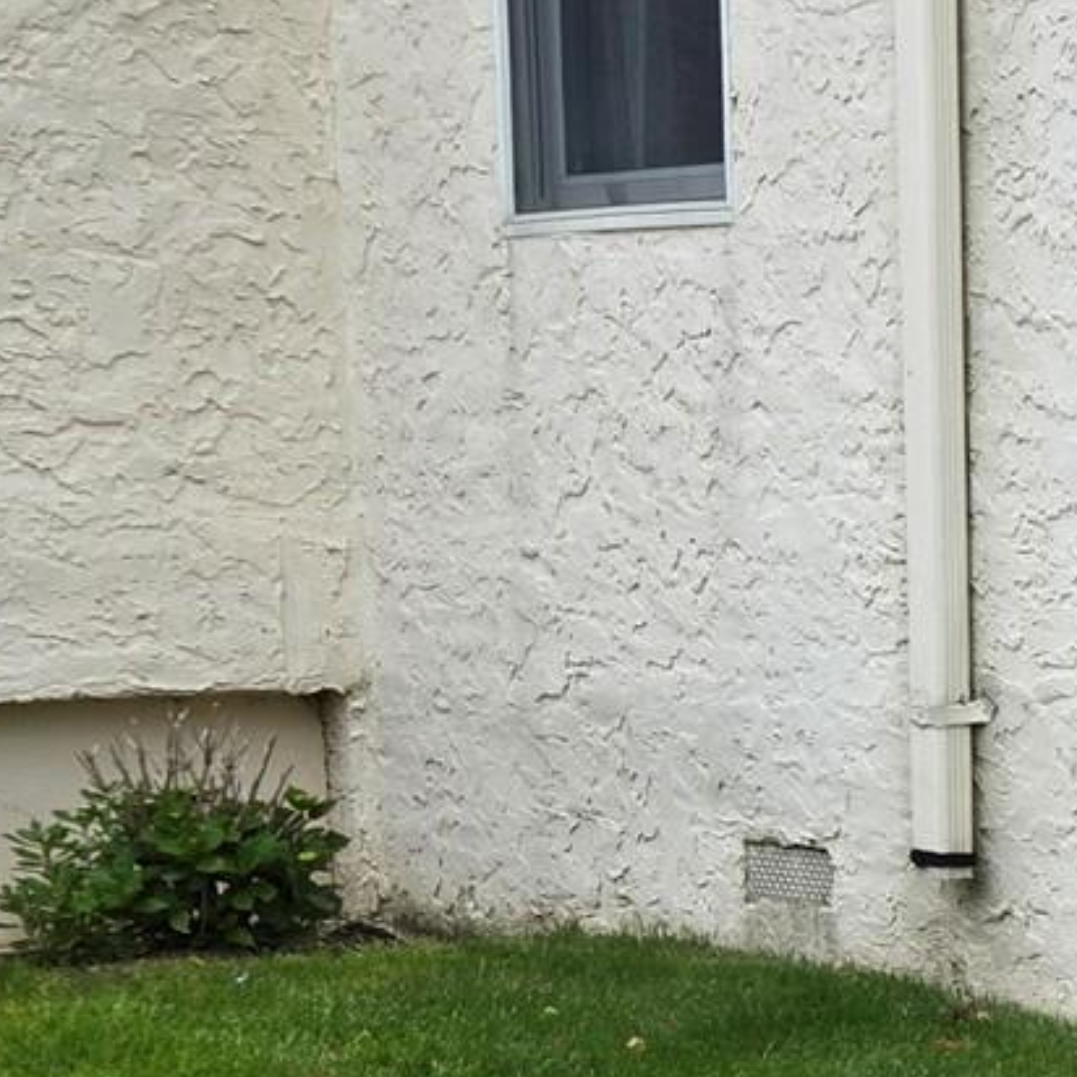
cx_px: 1639
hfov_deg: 15.8
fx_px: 3555
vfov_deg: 17.0
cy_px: 936
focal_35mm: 101
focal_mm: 5.4
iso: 80
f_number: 1.8
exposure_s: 1/2259
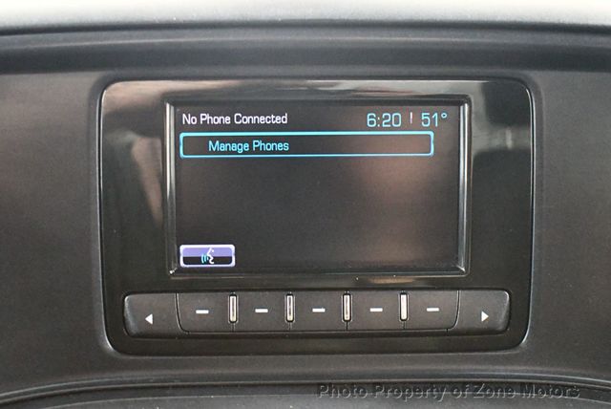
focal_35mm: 48
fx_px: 815
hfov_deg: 41.1
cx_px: 306
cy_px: 204
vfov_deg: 28.1
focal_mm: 24
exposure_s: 1/40
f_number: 3.8
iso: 12800
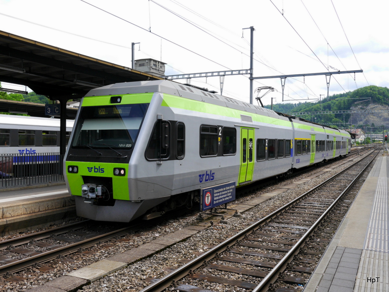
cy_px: 146
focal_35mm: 34
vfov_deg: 41.8
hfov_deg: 54.0
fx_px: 382
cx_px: 194
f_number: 6.3
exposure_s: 1/320
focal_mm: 17
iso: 160
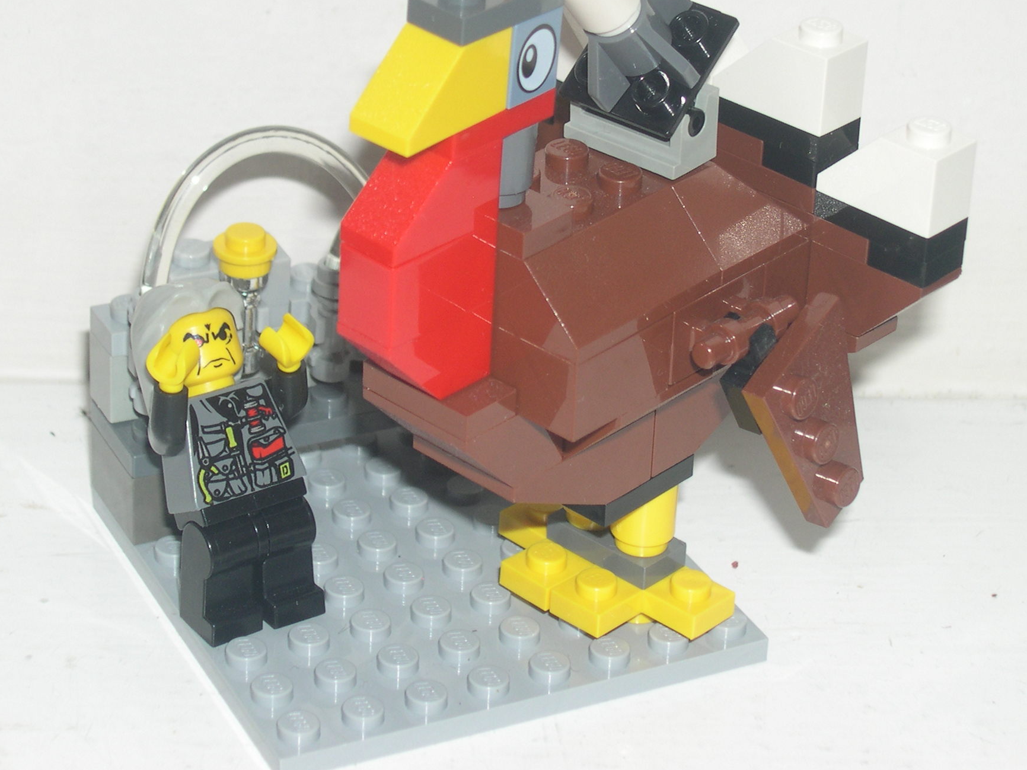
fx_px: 2997
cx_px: 506
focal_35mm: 101
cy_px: 287
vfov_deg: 14.6
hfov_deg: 19.4
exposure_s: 1/60
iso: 100
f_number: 4
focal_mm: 16.3
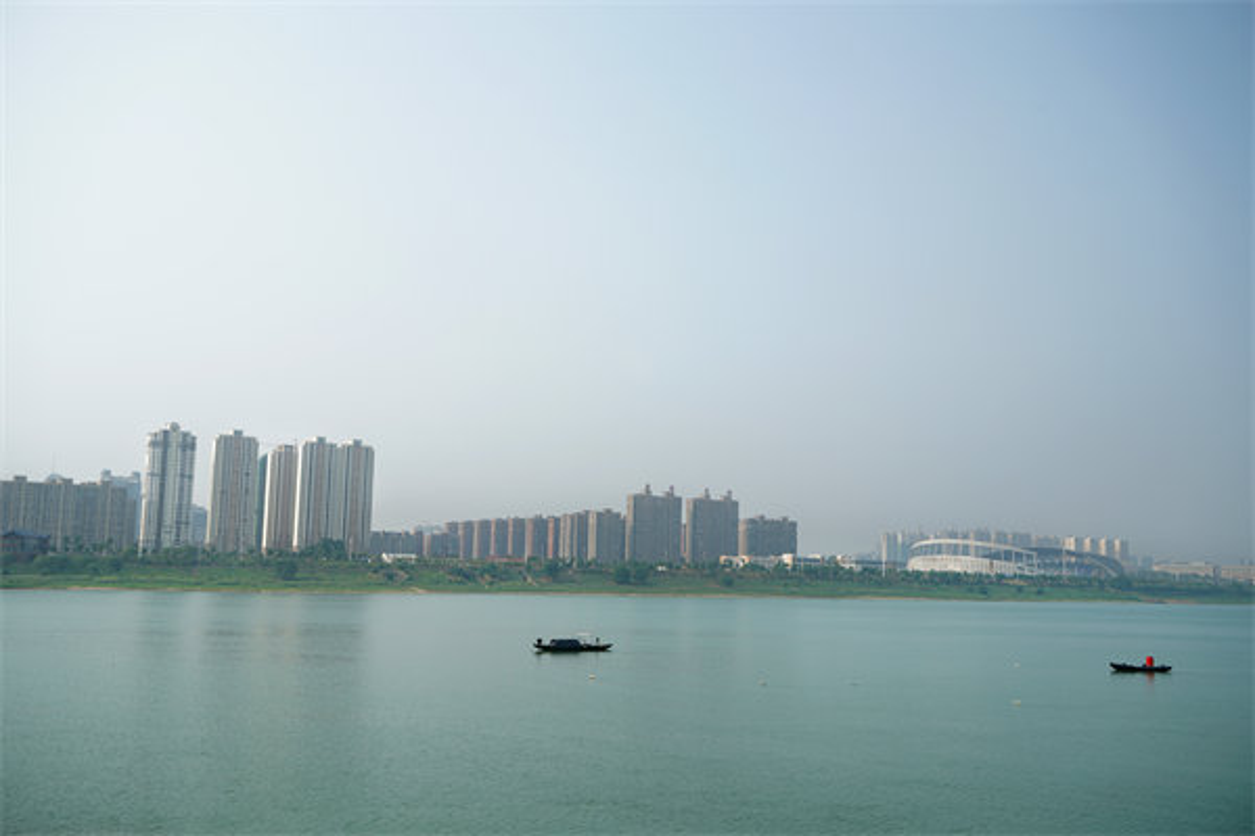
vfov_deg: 38.9
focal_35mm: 34
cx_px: 628
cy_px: 418
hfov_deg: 55.8
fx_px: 1185
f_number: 8
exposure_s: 1/200
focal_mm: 34
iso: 100
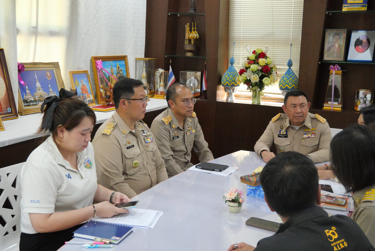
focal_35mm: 41
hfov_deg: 47.4
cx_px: 188
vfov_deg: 32.7
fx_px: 427
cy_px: 126
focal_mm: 20
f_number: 4.1
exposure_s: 1/125
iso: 3200
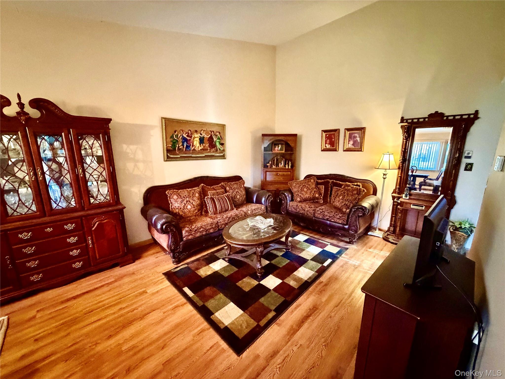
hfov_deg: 102.1
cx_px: 252
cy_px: 190
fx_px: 204
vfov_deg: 85.7
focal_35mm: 14
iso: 1250
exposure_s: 1/40
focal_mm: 2.22
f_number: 2.2
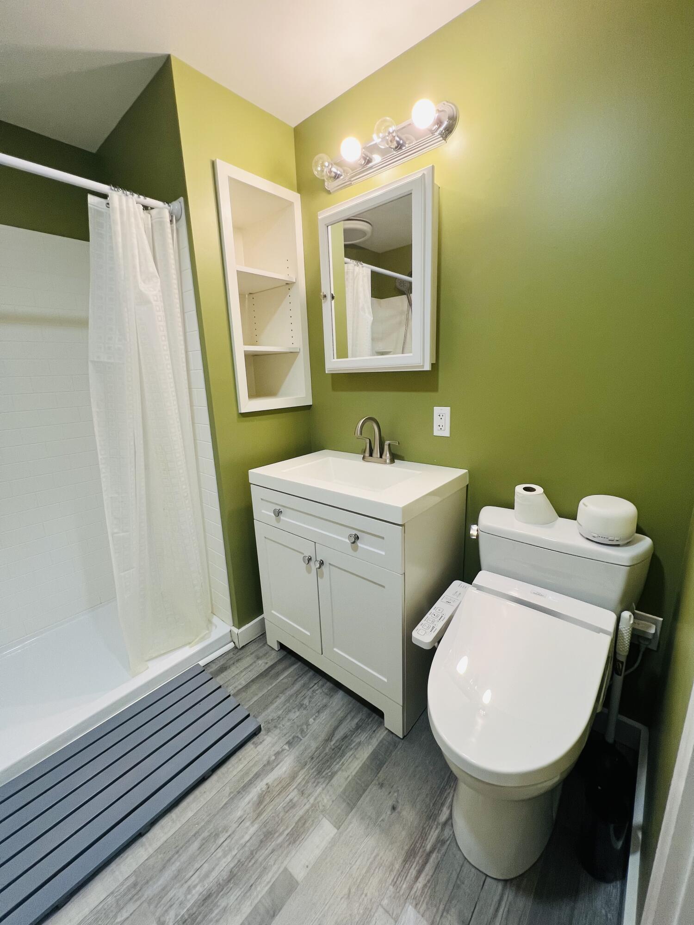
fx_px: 348
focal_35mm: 13
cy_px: 462
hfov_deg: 89.9
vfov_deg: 106.2
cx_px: 347
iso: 125
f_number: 1.8
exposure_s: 1/60
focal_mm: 1.57
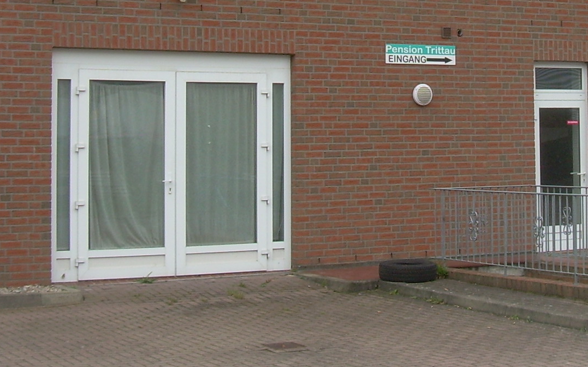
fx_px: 1362
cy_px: -38
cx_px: 405
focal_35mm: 85
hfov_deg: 24.2
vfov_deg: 15.0
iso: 50
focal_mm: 6.3
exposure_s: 1/193
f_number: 4.6
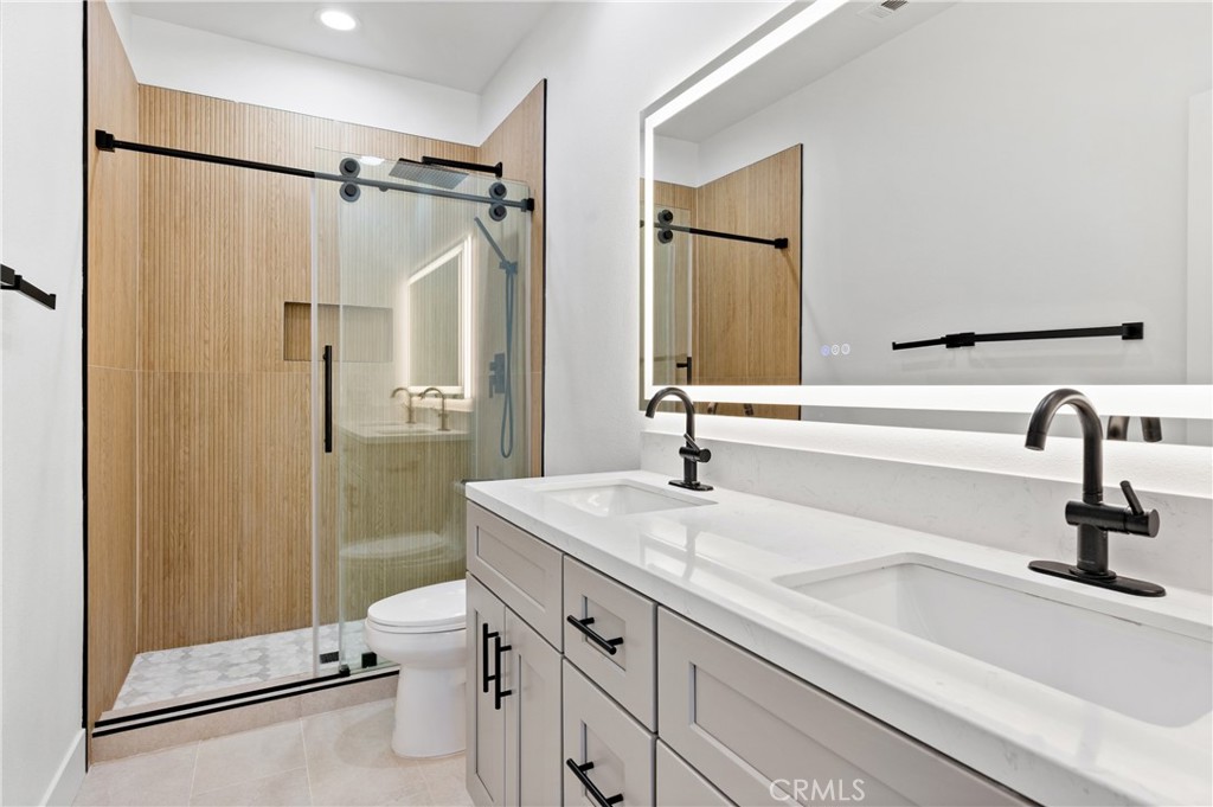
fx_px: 623
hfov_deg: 88.5
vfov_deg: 65.9
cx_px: 606
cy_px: 404
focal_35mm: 18
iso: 400
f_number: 8
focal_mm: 18.5
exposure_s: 1/50
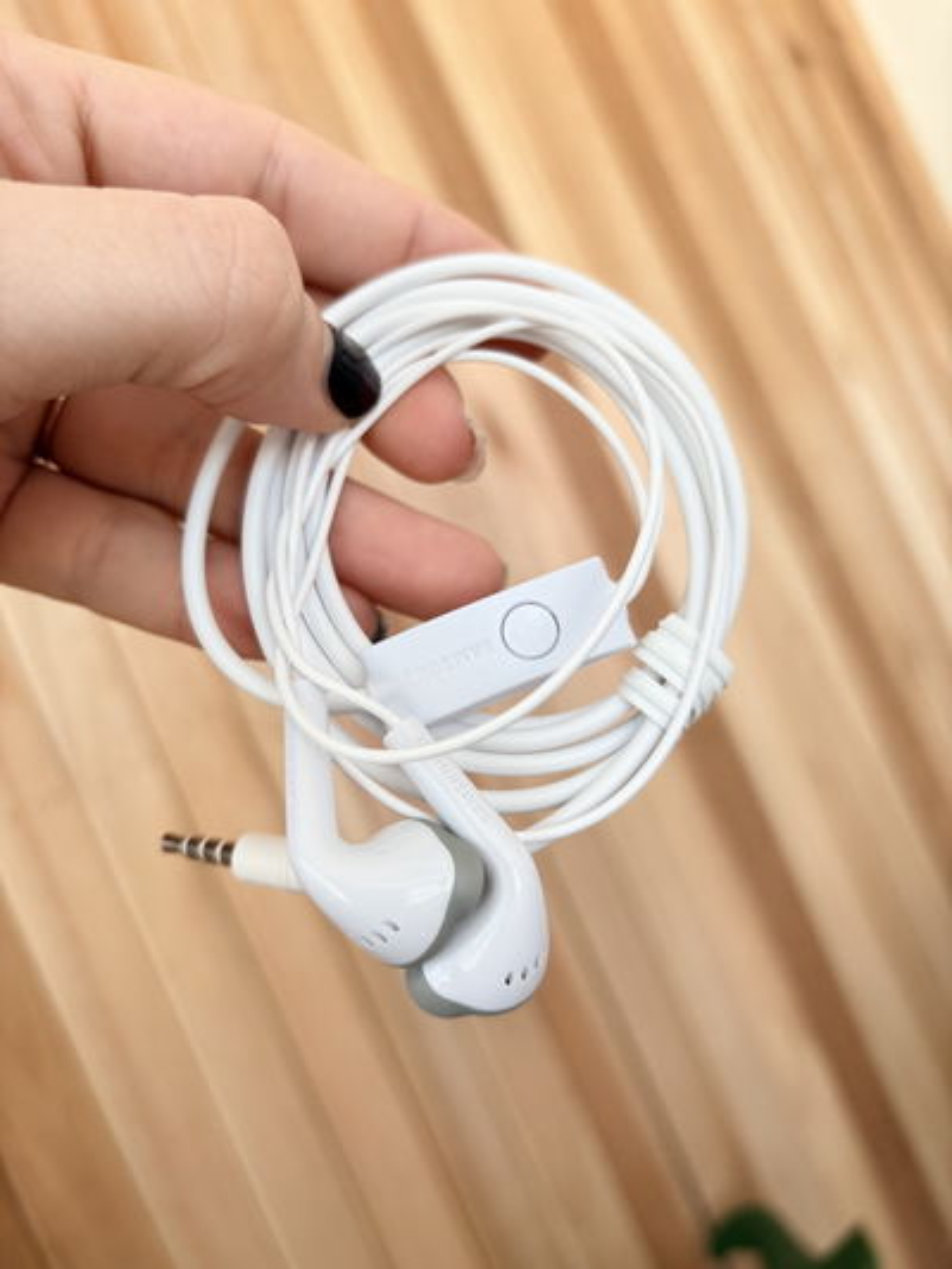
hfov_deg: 53.1
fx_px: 953
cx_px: 476
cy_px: 634
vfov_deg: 67.3
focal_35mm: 26
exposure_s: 1/121
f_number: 1.6
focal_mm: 5.96
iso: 64
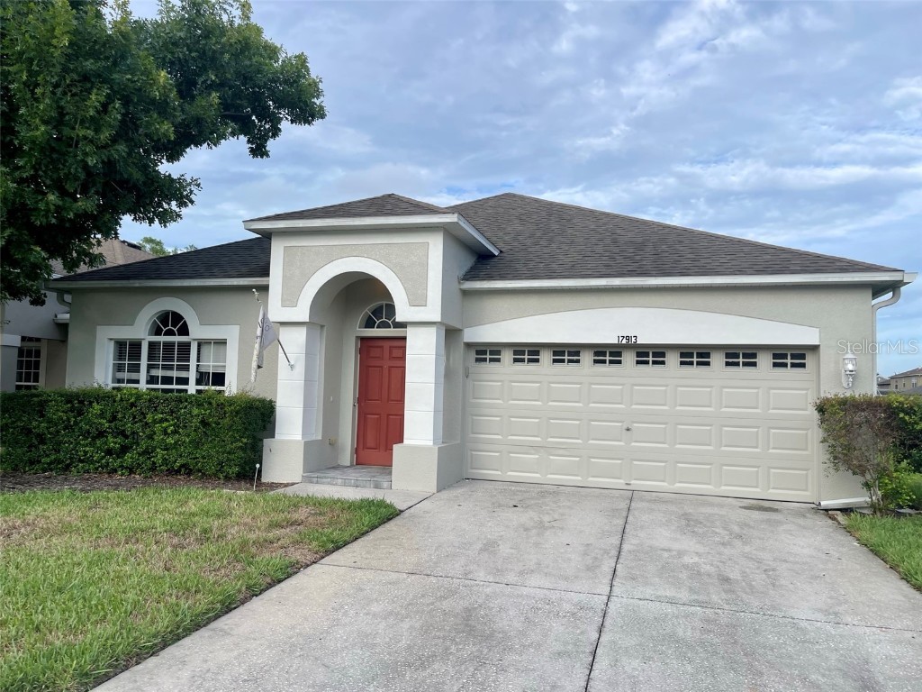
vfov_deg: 53.1
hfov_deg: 67.3
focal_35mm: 26
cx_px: 461
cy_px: 346
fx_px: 693
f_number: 1.6
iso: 32
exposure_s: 1/1883
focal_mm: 5.1
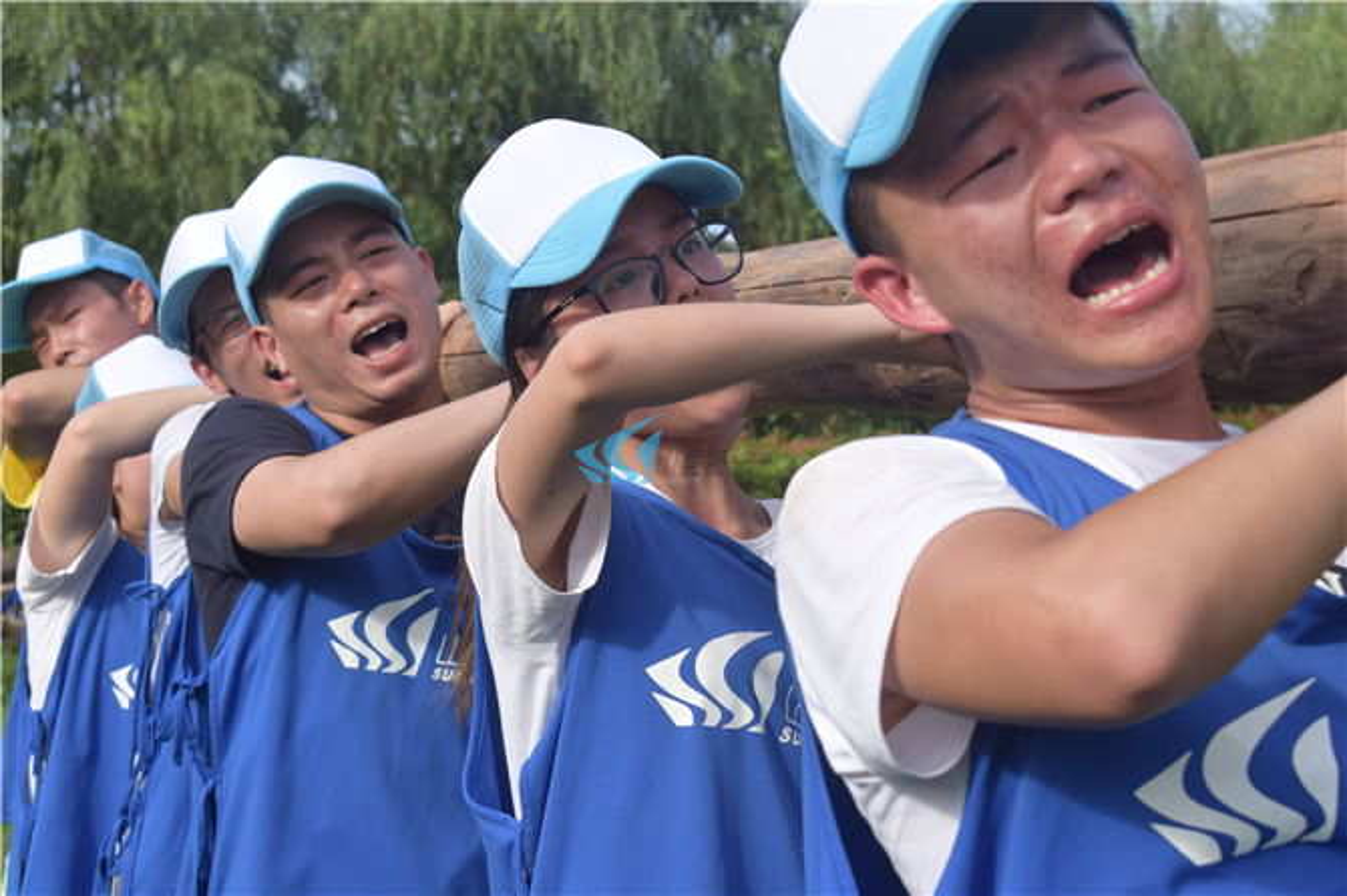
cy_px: 448
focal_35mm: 82
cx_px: 674
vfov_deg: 16.5
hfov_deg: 24.6
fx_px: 3085
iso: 200
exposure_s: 1/320
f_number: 9
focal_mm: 55
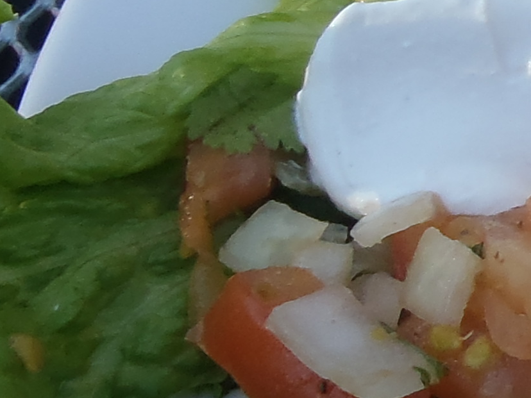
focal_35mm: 145
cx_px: 1290
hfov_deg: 11.3
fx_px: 2224
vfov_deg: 10.1
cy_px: -42
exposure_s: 1/100
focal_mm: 5
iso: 80
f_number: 3.9
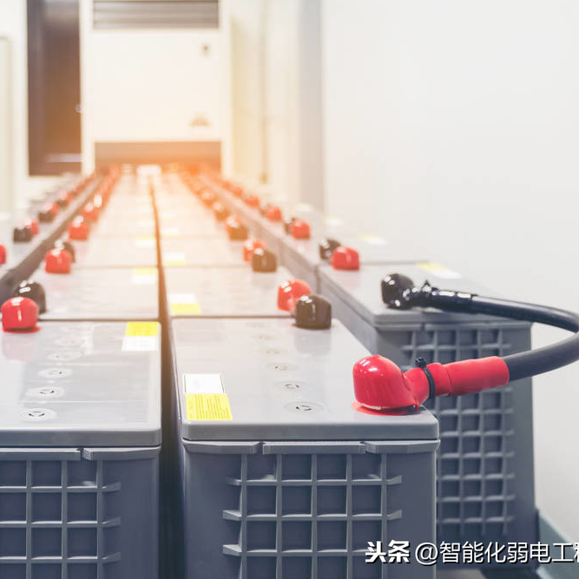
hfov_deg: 38.5
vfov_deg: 39.2
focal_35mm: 43
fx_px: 814
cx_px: 170
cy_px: 286
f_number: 2.8
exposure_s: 1/60
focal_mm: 22
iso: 1600
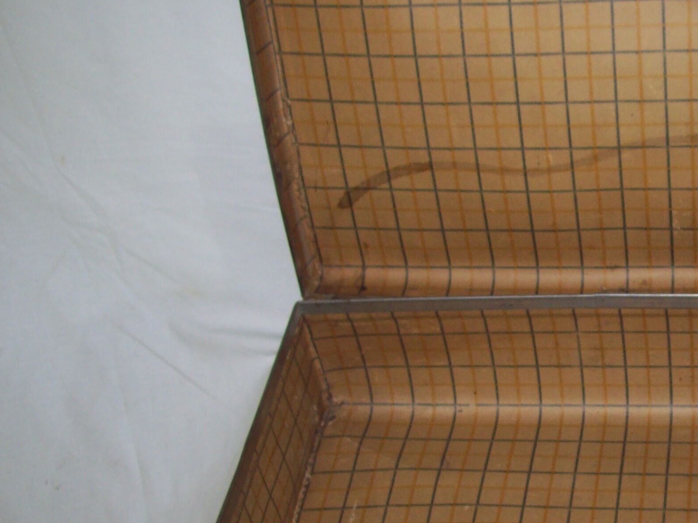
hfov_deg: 28.9
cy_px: 320
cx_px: 598
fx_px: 1310
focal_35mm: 65
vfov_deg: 22.5
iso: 80
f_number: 2.7
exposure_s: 1/64
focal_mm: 6
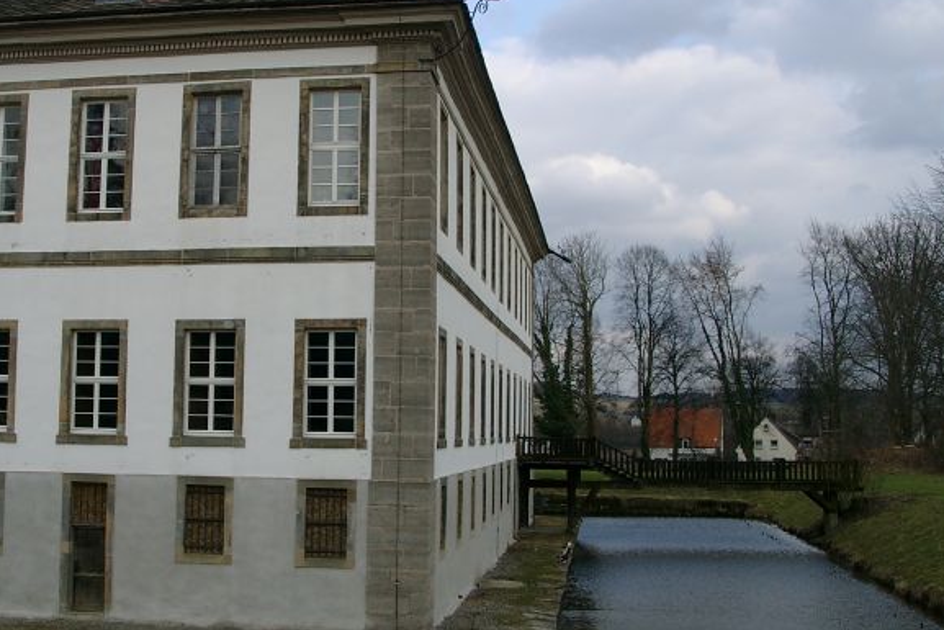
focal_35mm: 49
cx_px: 339
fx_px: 1285
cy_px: 259
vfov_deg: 27.5
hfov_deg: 40.0
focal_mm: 7.13
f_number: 4
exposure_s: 1/405
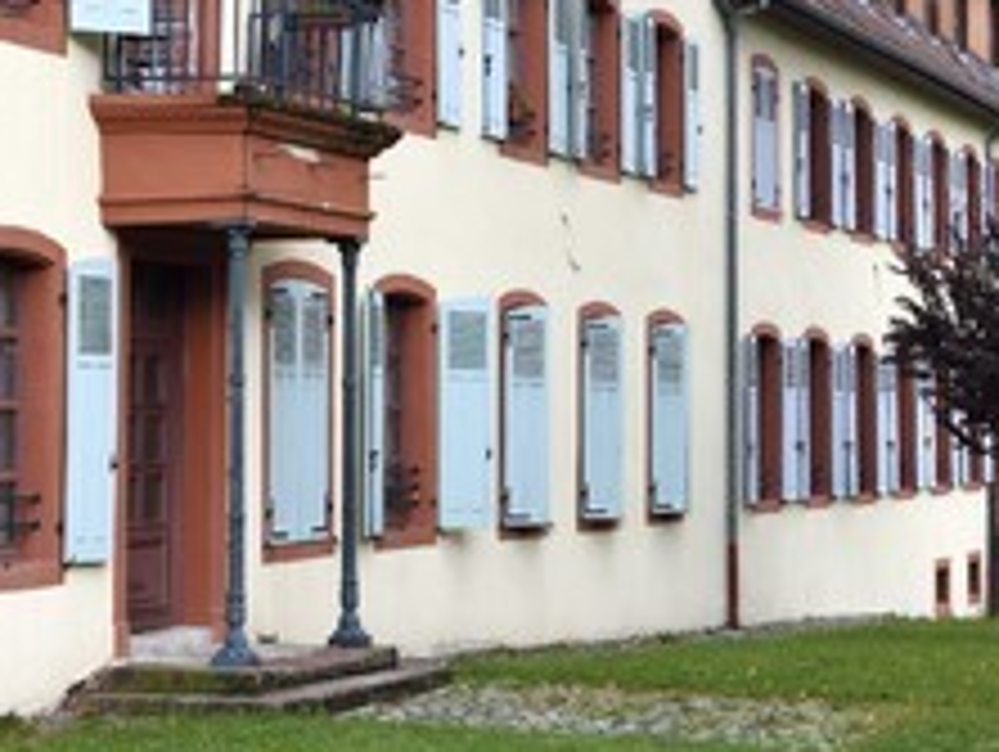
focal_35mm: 100
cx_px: 554
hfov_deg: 19.6
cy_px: 320
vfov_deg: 14.8
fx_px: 2889
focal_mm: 55
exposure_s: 1/100
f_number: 9
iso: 200
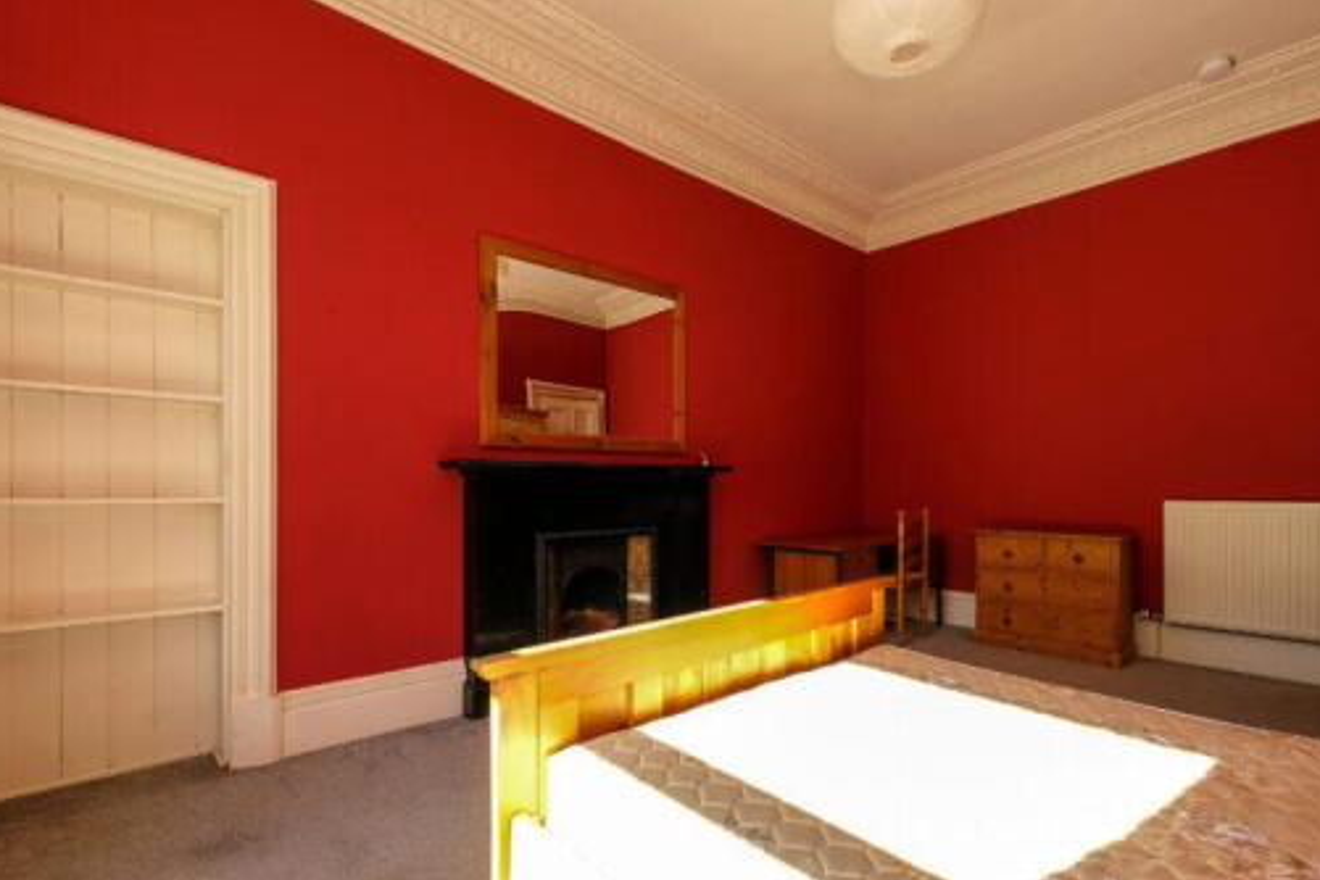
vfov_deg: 70.2
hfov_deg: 93.0
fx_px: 623
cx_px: 721
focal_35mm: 17
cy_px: 489
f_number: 8
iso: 200
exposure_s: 1/30
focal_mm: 8.6
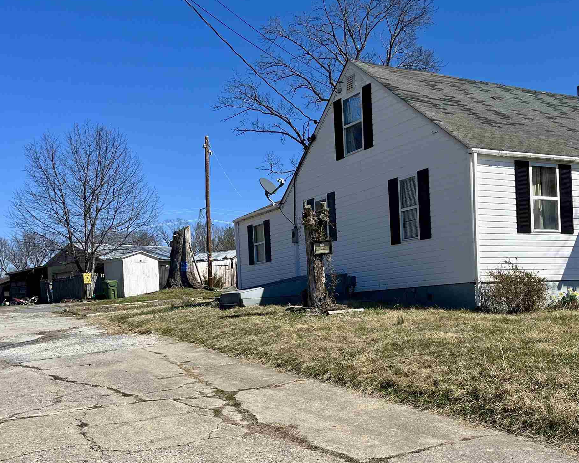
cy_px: 297
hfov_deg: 42.5
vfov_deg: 34.7
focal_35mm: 43
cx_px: 372
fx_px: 737
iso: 50
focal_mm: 5.1
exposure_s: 1/4651
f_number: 1.6
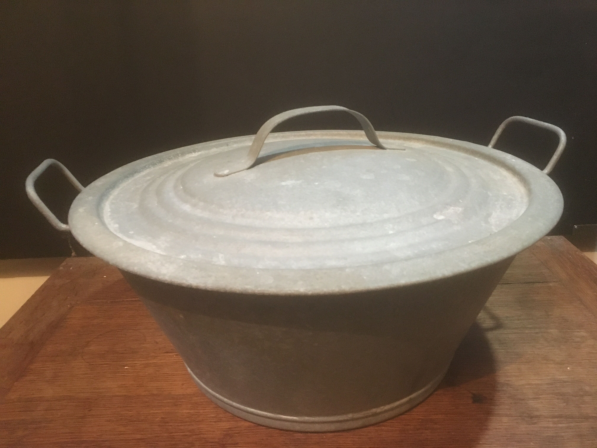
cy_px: 224
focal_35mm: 29
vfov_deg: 48.2
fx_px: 500
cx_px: 298
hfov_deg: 61.7
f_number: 2.2
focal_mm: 4.15
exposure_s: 1/17
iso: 320
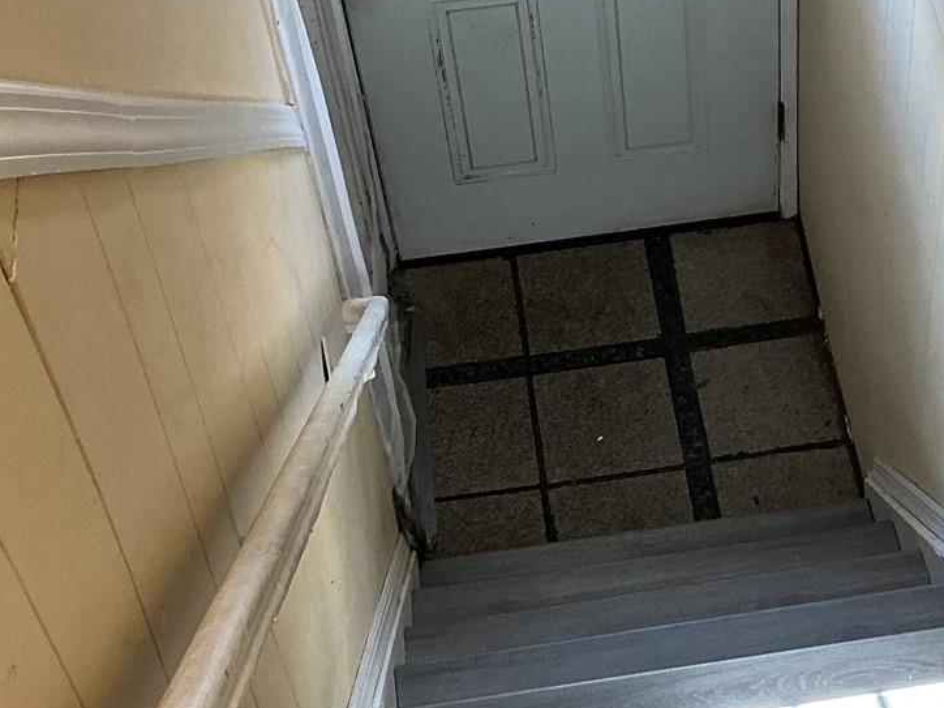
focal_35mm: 82
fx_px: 2236
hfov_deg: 23.6
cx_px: 707
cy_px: 425
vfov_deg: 18.0
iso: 80
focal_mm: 3
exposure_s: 1/60
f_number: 1.8
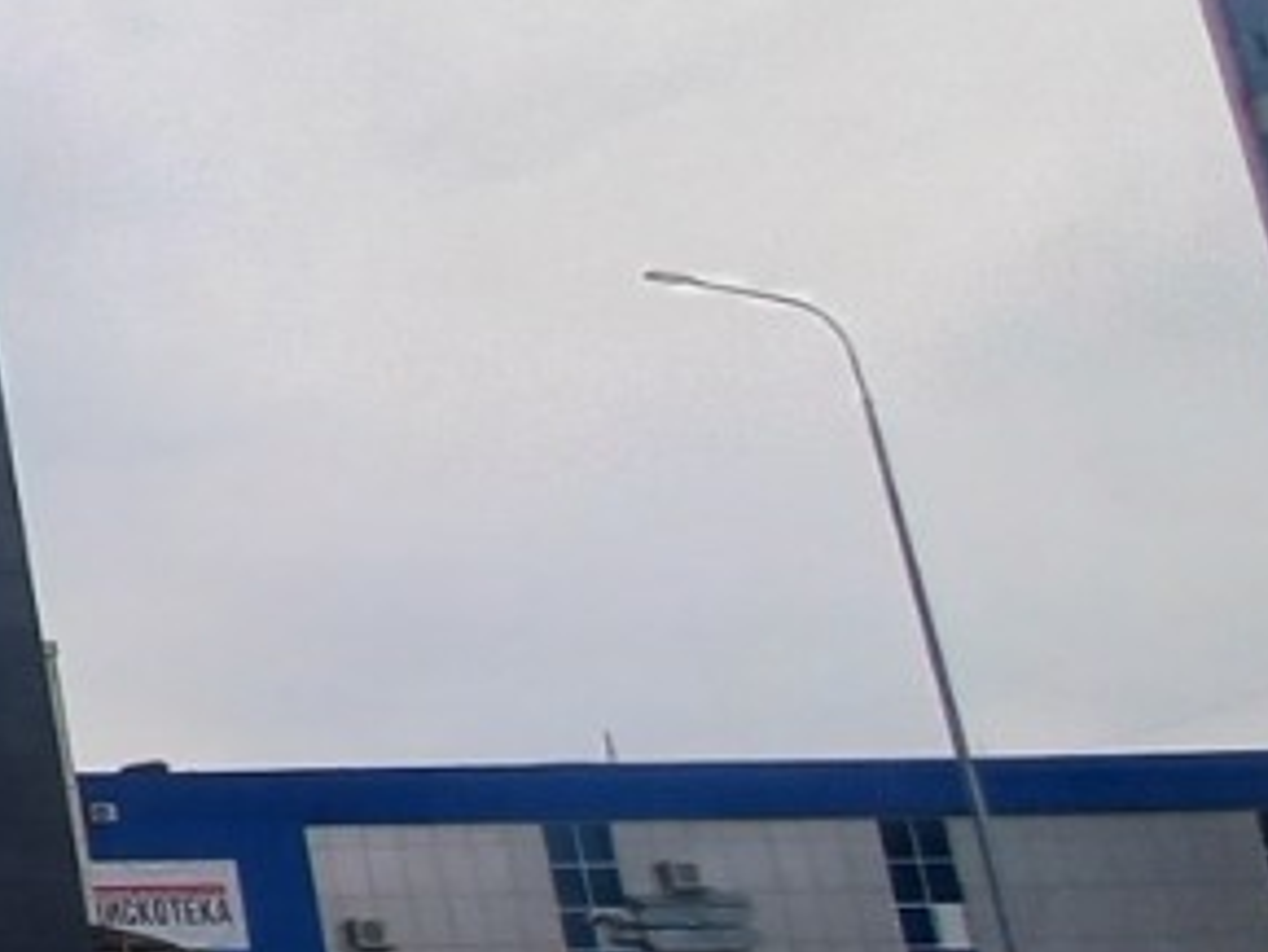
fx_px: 2199
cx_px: -1441
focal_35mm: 60
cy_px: 456
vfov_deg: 24.4
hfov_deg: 17.7
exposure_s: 1/625
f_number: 2.2
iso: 40
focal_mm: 1.42
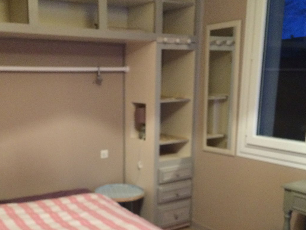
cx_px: 125
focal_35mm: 45
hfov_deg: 41.9
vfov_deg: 31.8
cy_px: 164
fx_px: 398
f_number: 2.2
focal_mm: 4.15
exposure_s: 1/33
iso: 320
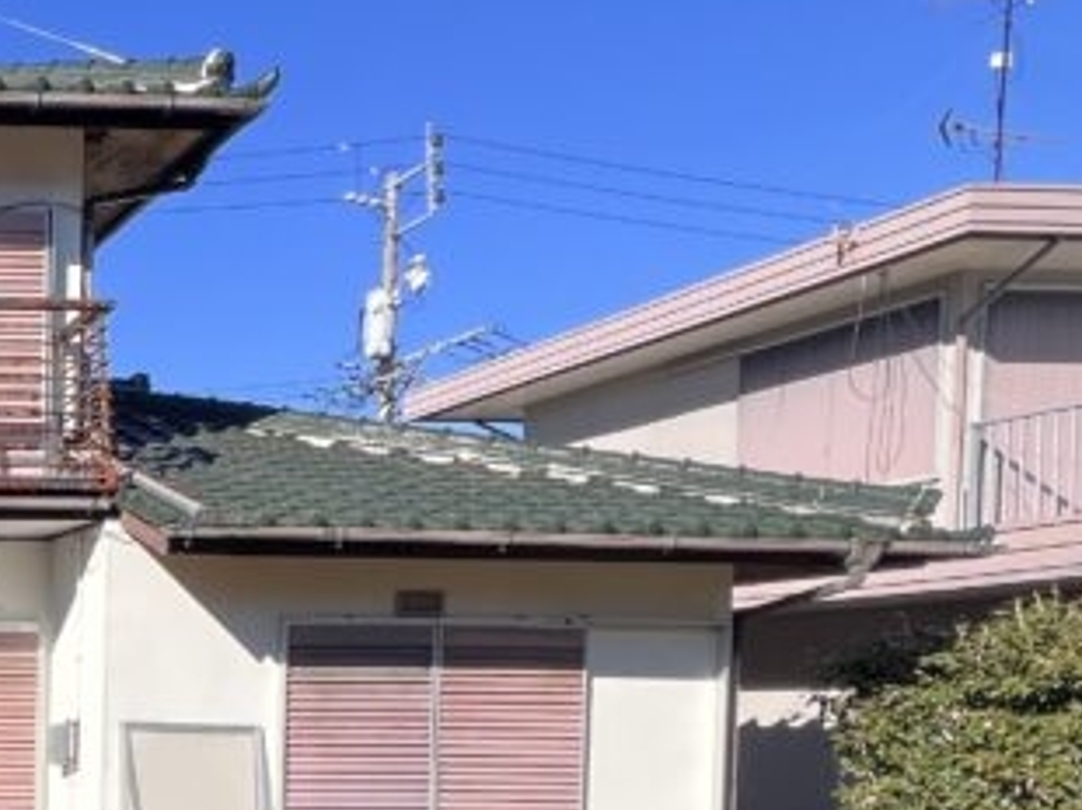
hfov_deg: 31.0
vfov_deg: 31.7
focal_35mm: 43
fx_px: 1343
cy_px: 751
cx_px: -412
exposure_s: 1/550
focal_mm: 1.57
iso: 32
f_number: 1.8
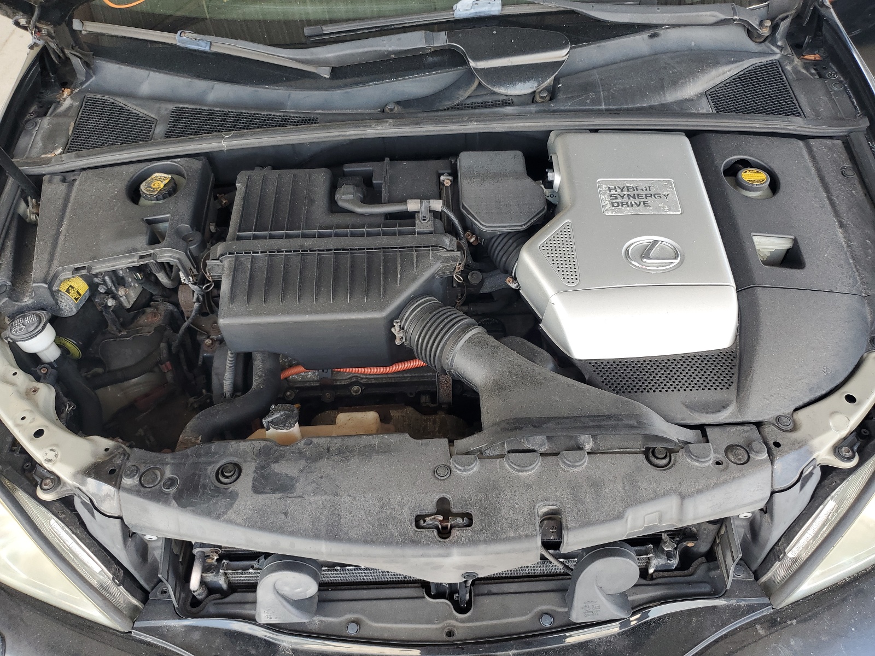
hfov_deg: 67.3
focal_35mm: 26
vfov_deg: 53.1
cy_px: 328
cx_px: 438
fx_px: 657
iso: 50
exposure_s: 1/161
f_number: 1.5
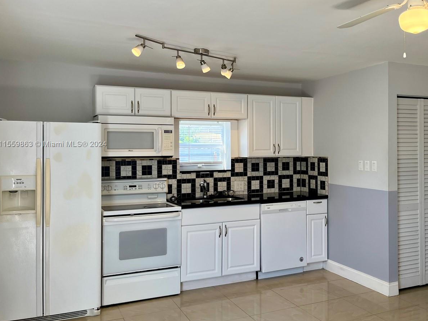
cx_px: 279
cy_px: 144
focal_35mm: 35
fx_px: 433
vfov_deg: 40.6
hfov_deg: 51.8
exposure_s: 1/171
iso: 50
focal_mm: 5.1
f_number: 1.6
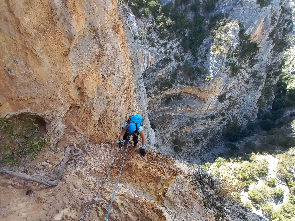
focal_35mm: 13
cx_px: 148
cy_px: 110
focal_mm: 1.42
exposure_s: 1/207
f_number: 2.2
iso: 40
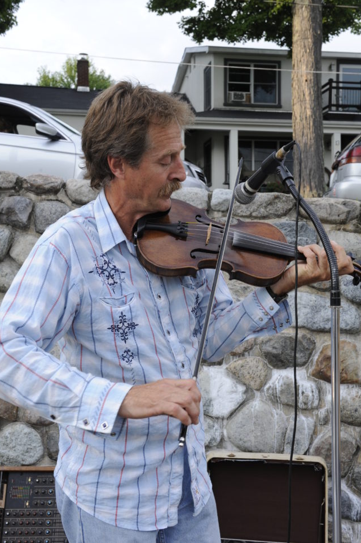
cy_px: 266
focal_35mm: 49
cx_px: 181
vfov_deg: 40.4
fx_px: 738
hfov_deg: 27.5
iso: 640
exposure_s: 1/160
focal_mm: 48
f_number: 10
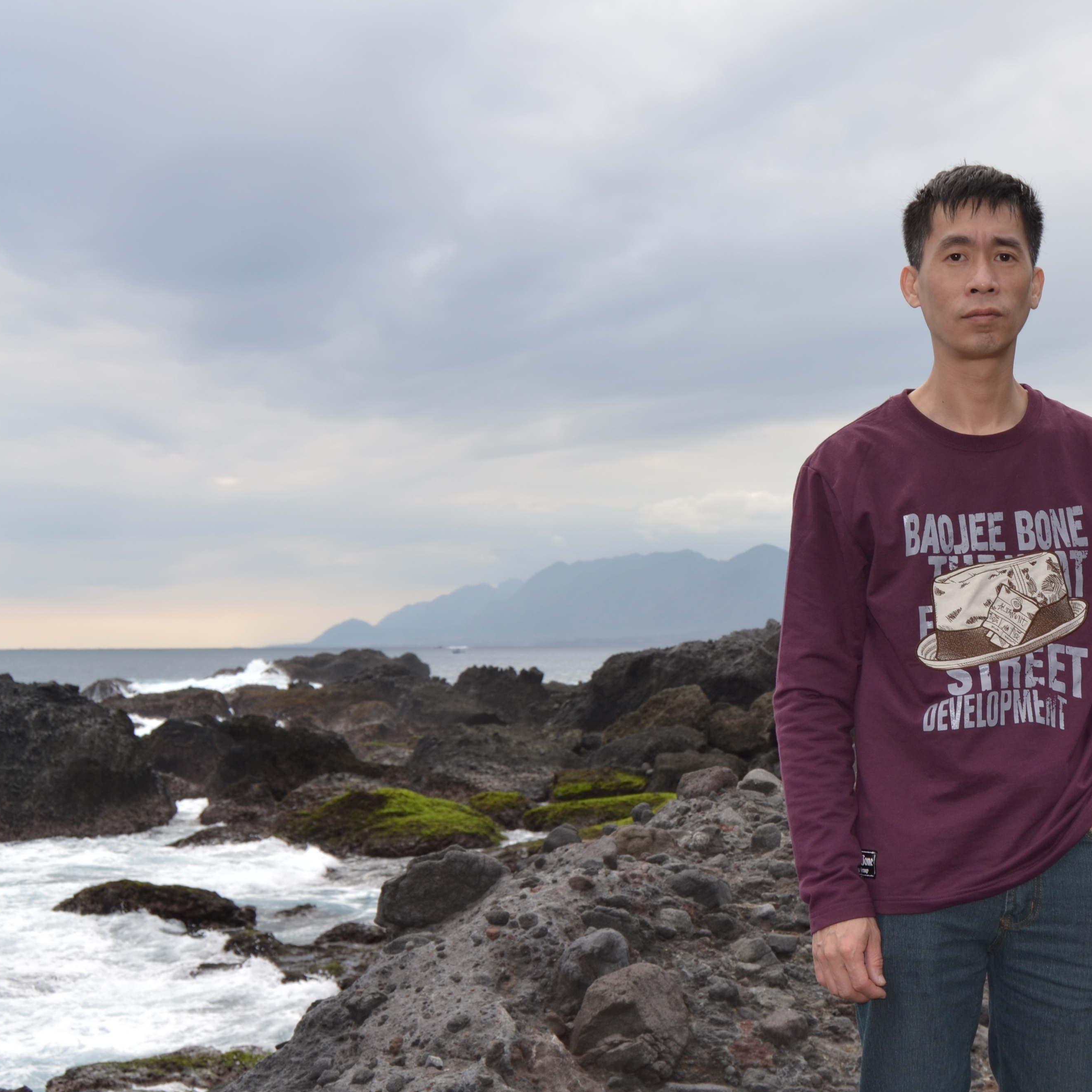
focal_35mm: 53
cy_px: 531
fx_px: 1892
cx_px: 914
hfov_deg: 31.2
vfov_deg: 32.2
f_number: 7.1
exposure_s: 1/200
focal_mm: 24
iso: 100
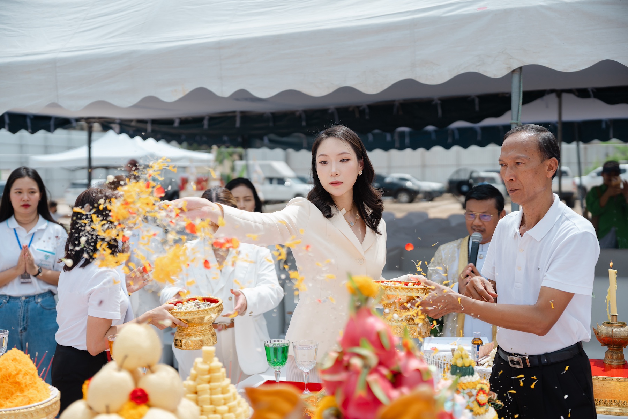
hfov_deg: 44.5
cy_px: 210
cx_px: 314
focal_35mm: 44
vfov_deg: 30.5
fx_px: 767
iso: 200
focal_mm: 44
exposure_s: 1/8000
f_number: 2
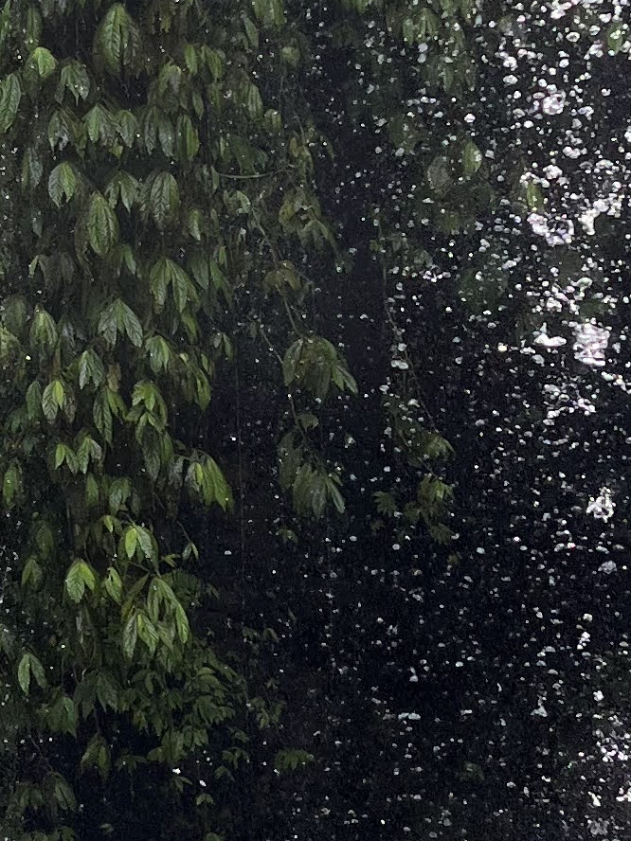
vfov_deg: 16.6
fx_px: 2868
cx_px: 98
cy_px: 184
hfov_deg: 12.5
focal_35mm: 118
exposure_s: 1/845
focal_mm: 5.1
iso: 50
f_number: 1.6
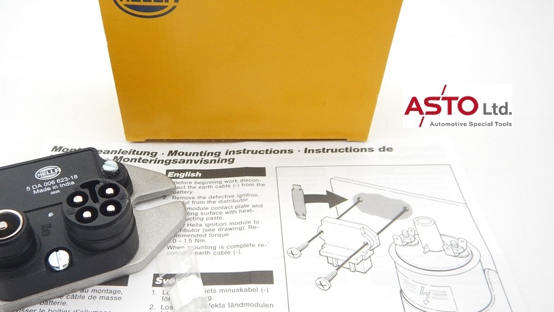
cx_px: 217
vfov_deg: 35.5
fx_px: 485
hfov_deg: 58.9
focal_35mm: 33
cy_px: 183
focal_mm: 4.3
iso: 125
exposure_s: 1/250
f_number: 2.8
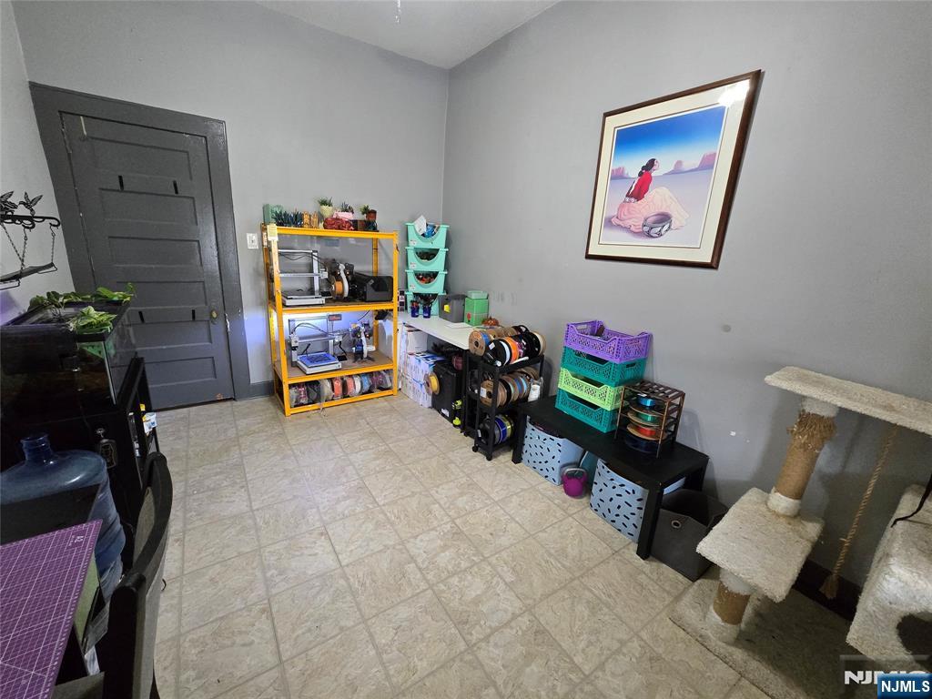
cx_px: 466
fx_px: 350
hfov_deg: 106.2
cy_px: 350
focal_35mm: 13
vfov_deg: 89.9
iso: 800
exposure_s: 1/60
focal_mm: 2.2
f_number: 2.2
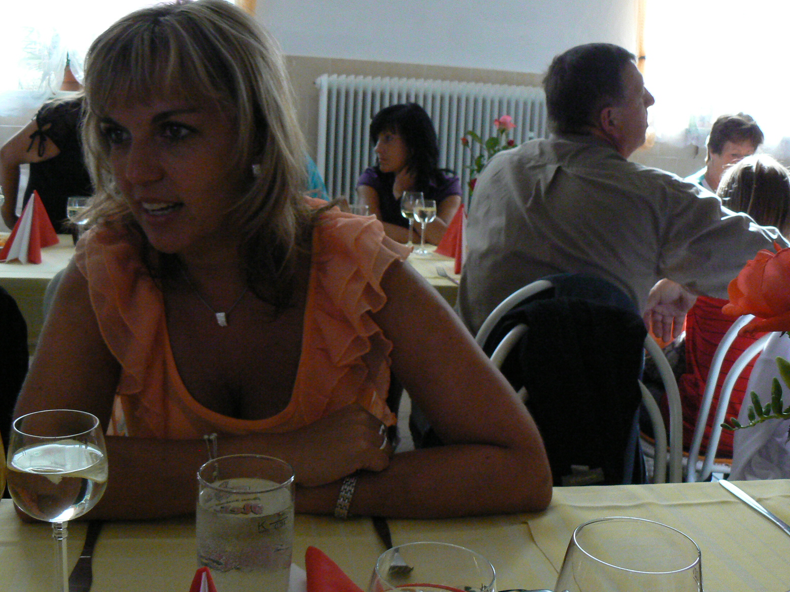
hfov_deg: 50.1
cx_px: 394
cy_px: 293
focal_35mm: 37
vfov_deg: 38.7
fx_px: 844
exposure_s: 1/80
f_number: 4
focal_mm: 6
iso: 400
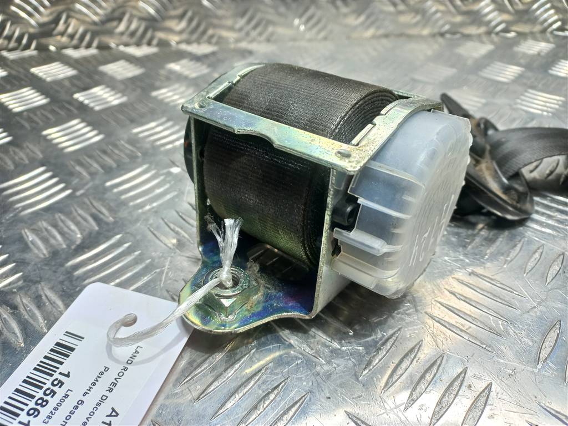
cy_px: 213
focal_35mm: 25
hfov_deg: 69.4
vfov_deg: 54.9
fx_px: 410
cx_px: 284
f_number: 1.8
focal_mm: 4.6
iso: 64
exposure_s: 1/50
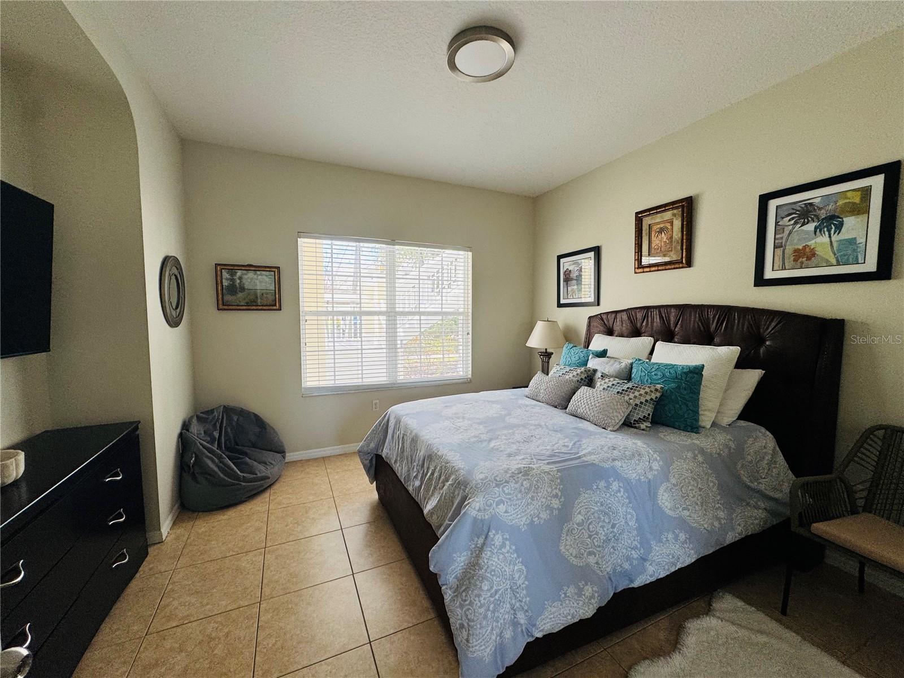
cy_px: 339
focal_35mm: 14
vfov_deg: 85.7
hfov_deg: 102.1
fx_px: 366
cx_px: 452
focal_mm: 2.22
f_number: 2.2
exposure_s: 1/120
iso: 100
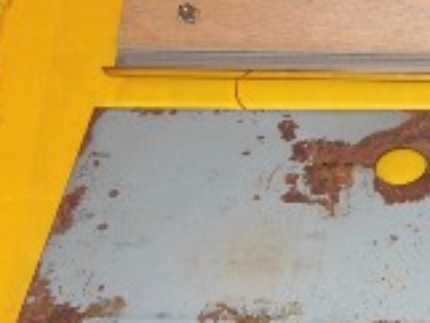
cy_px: 174
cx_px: 582
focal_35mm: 92
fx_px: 1144
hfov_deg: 19.4
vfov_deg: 16.1
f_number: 3.5
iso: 200
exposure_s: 1/30
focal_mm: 6
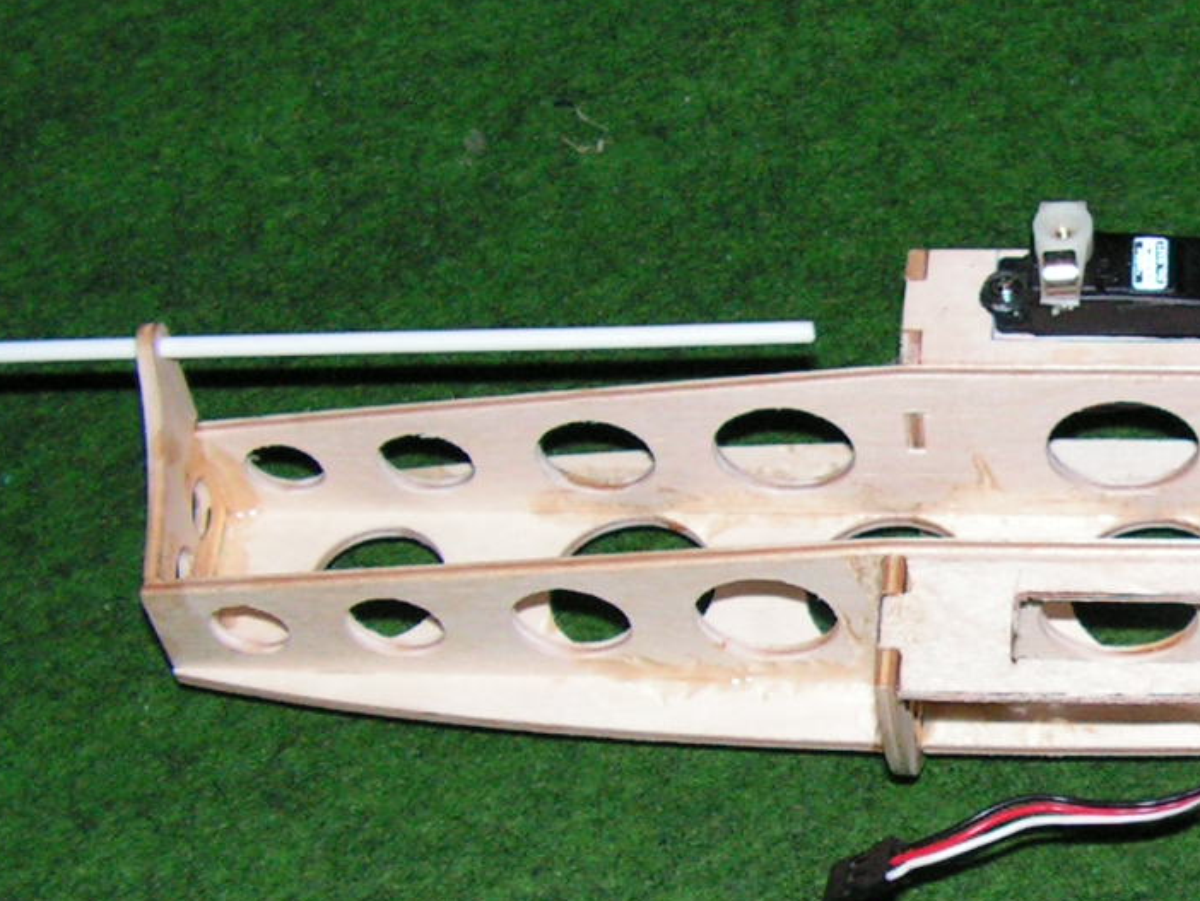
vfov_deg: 17.9
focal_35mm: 82
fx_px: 2844
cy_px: 610
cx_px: 1210
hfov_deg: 22.8
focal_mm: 6
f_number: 3.2
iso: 200
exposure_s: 1/40
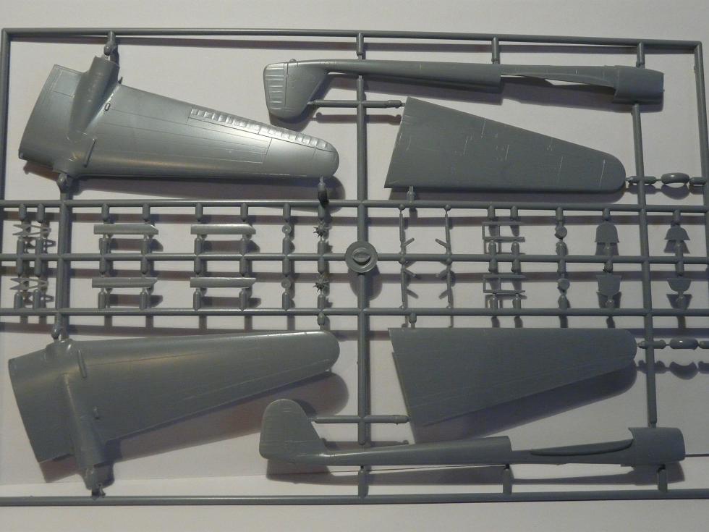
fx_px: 778
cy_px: 266
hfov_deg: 49.0
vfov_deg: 37.7
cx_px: 354
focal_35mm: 38
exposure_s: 1/160
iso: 400
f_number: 2.8
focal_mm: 6.3
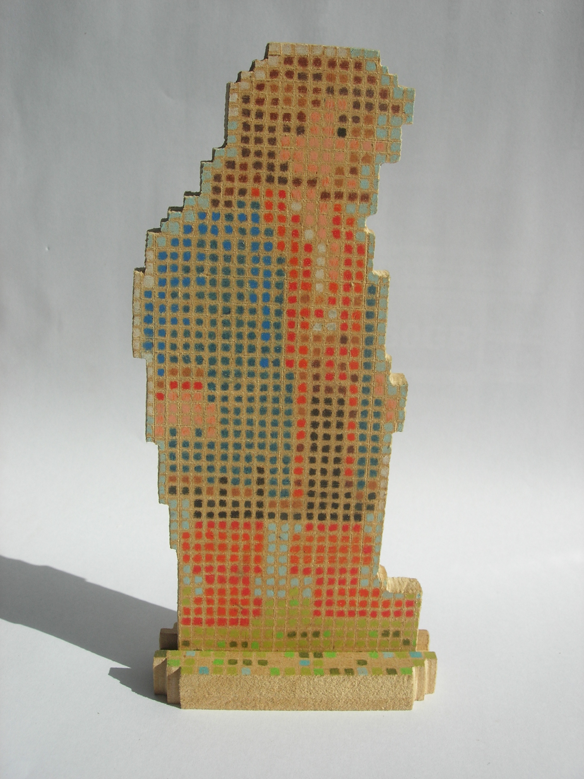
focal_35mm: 38
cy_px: 390
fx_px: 855
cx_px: 292
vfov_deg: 49.0
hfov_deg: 37.7
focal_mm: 7.8
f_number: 4.8
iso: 64
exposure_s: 1/1220
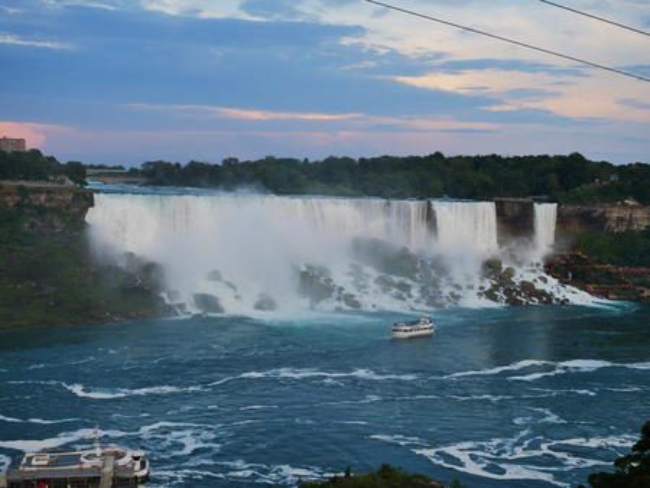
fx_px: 864
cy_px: 244
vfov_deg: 31.5
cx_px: 325
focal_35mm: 46
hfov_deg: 41.2
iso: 200
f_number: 4
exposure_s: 1/250
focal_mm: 23
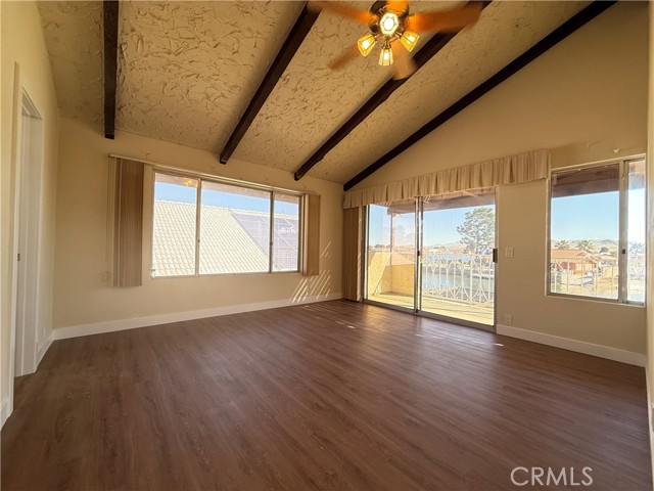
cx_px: 327
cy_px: 246
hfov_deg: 102.1
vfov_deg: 85.7
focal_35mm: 14
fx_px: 265
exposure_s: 1/120
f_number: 2.2
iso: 250
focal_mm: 2.22
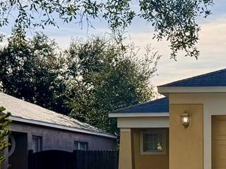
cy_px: 146
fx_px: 764
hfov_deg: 16.1
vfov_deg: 12.6
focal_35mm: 117
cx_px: 275
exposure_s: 1/6410
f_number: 1.78
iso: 80
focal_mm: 6.76
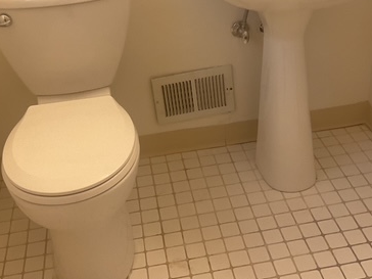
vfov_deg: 28.3
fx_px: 548
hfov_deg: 37.5
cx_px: 198
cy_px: 82
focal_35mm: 51
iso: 160
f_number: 1.8
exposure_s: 1/60
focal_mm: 3
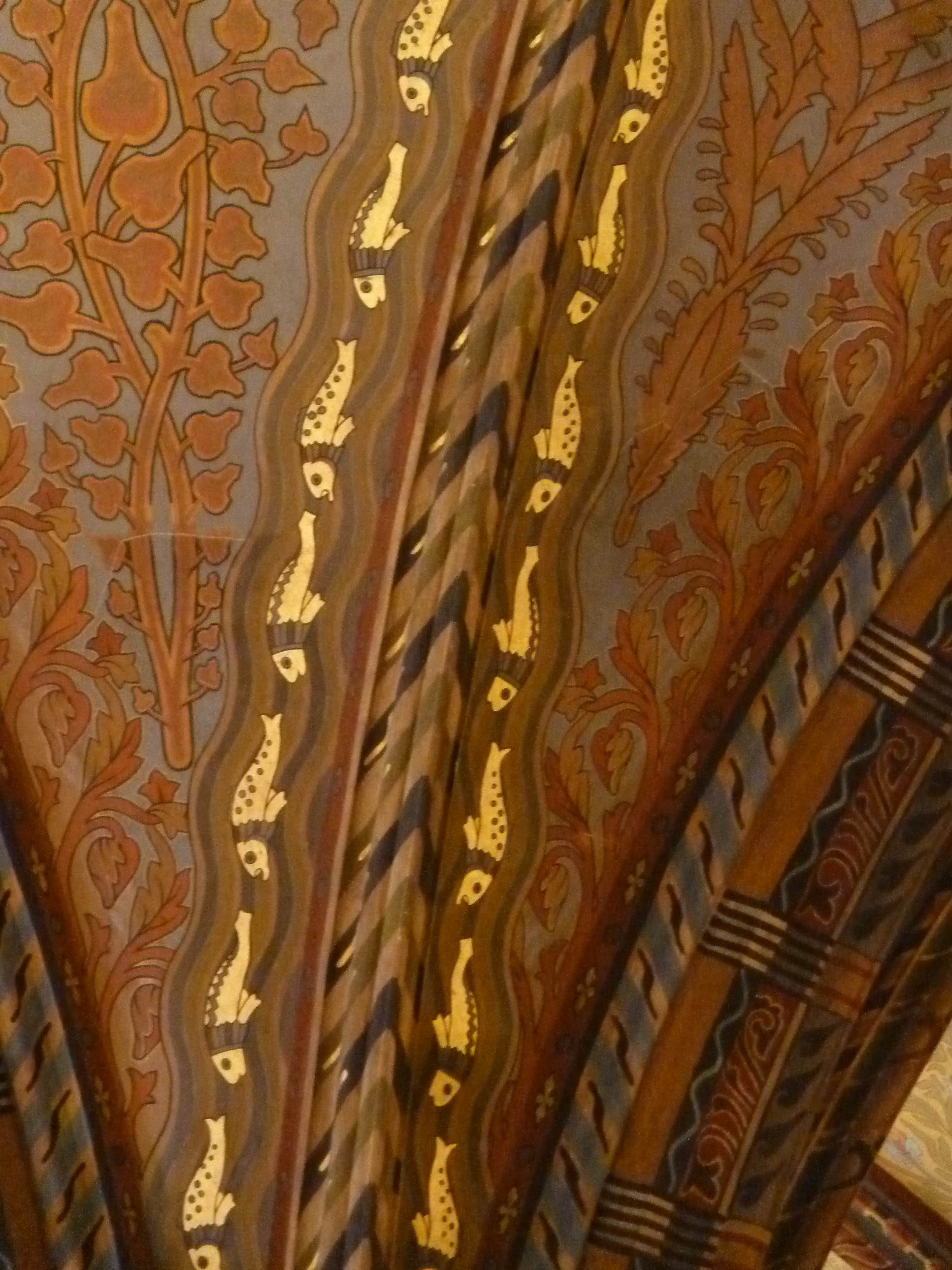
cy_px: 635
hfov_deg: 7.6
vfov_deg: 10.1
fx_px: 7187
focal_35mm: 196
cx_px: 476
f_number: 4.5
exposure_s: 1/8
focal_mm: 32.1
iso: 1600
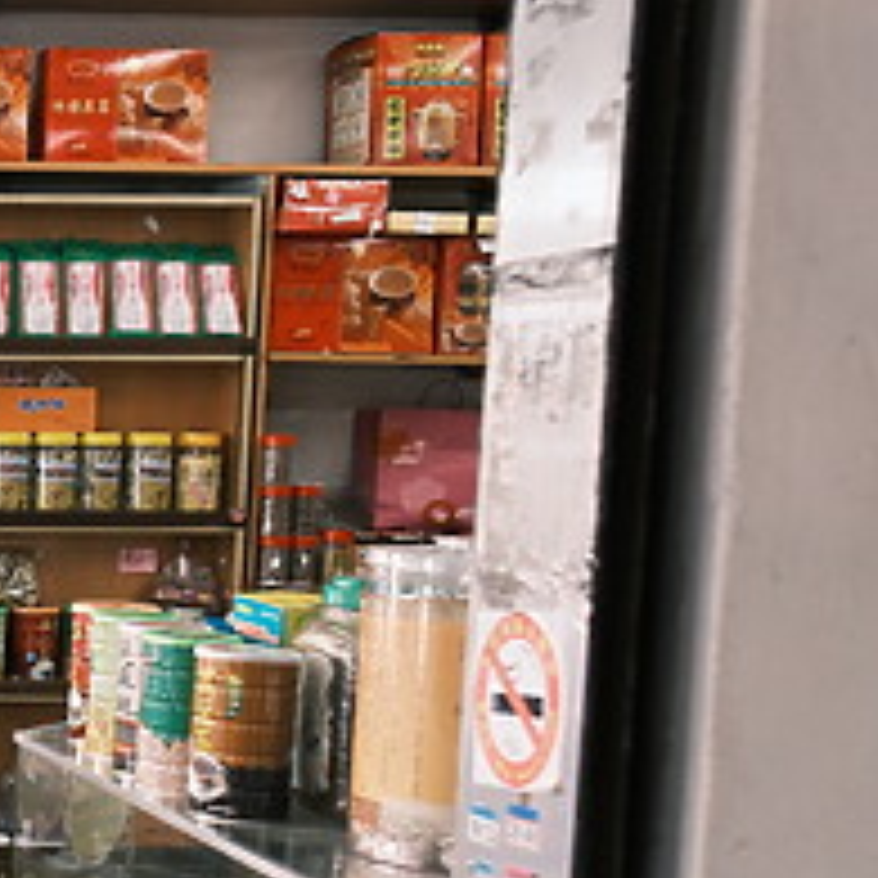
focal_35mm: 78
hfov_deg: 17.6
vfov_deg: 22.1
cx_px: -738
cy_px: 549
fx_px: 2238
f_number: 2.8
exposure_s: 1/100
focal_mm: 15
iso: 320
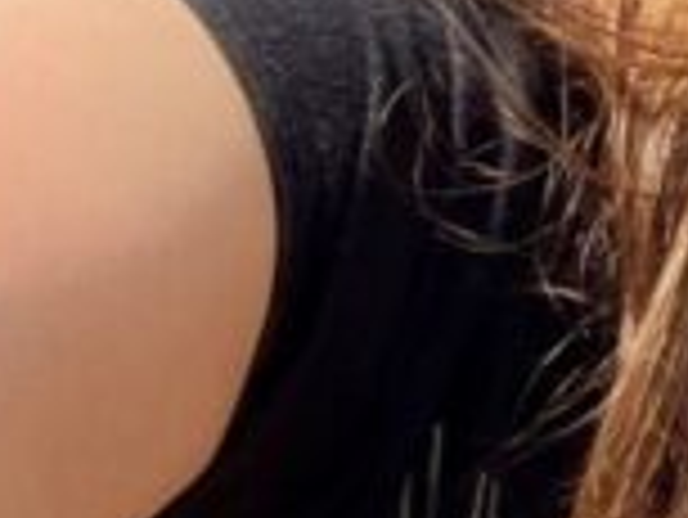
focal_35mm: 154
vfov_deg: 9.6
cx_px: 2167
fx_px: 3063
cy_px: -32
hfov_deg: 9.5
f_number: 2.2
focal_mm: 2.71
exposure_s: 1/447
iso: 25
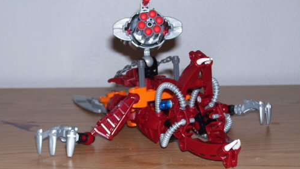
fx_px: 613
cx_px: 150
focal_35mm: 77
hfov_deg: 27.5
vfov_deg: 15.7
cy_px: 82
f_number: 4
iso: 80
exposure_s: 1/90
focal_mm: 11.6
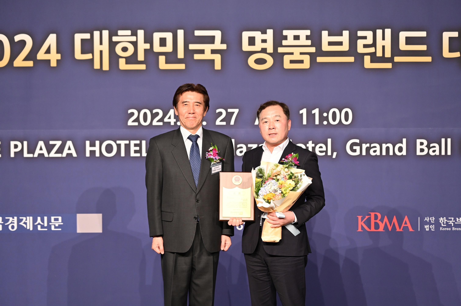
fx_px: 1536
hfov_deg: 17.1
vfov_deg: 11.4
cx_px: 230
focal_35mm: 120
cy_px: 153
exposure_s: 1/125
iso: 1600
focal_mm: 120
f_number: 4.5
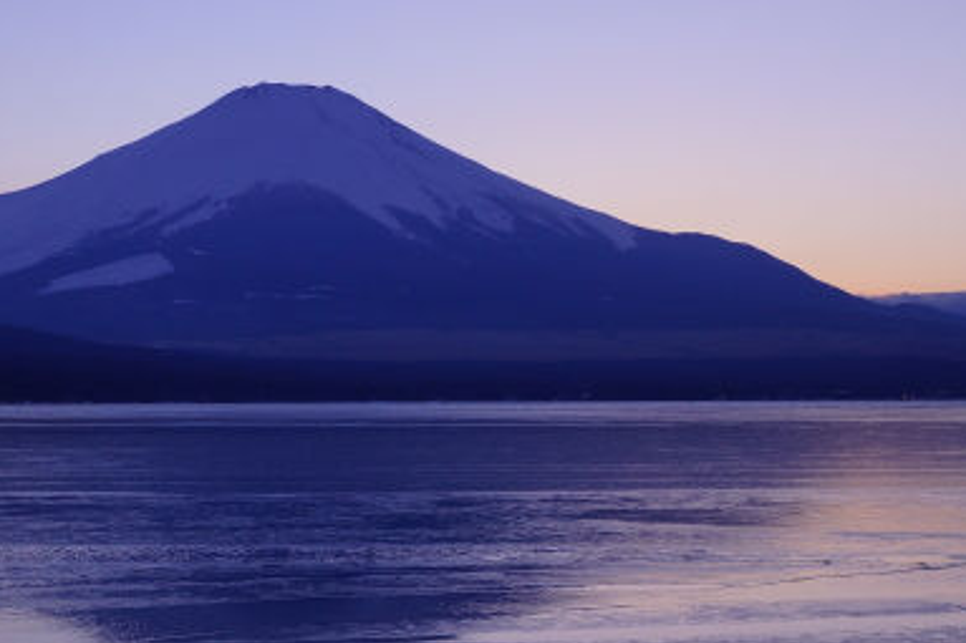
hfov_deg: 28.9
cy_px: 468
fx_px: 1851
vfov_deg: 19.6
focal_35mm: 69
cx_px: 275
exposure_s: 1/80
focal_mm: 22
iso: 100
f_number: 8
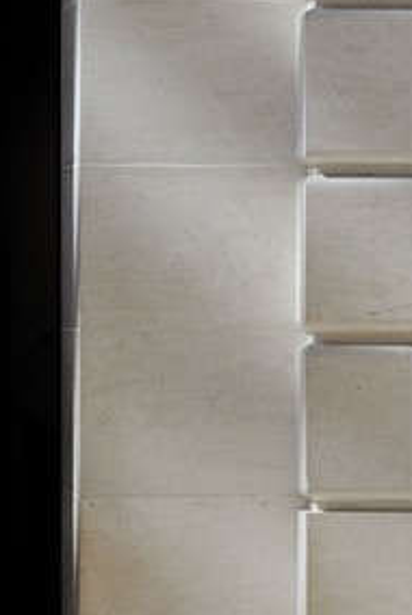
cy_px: -598
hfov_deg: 3.5
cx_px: -498
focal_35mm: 394
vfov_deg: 5.1
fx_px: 6747
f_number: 6.3
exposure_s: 1/125
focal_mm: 70
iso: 400
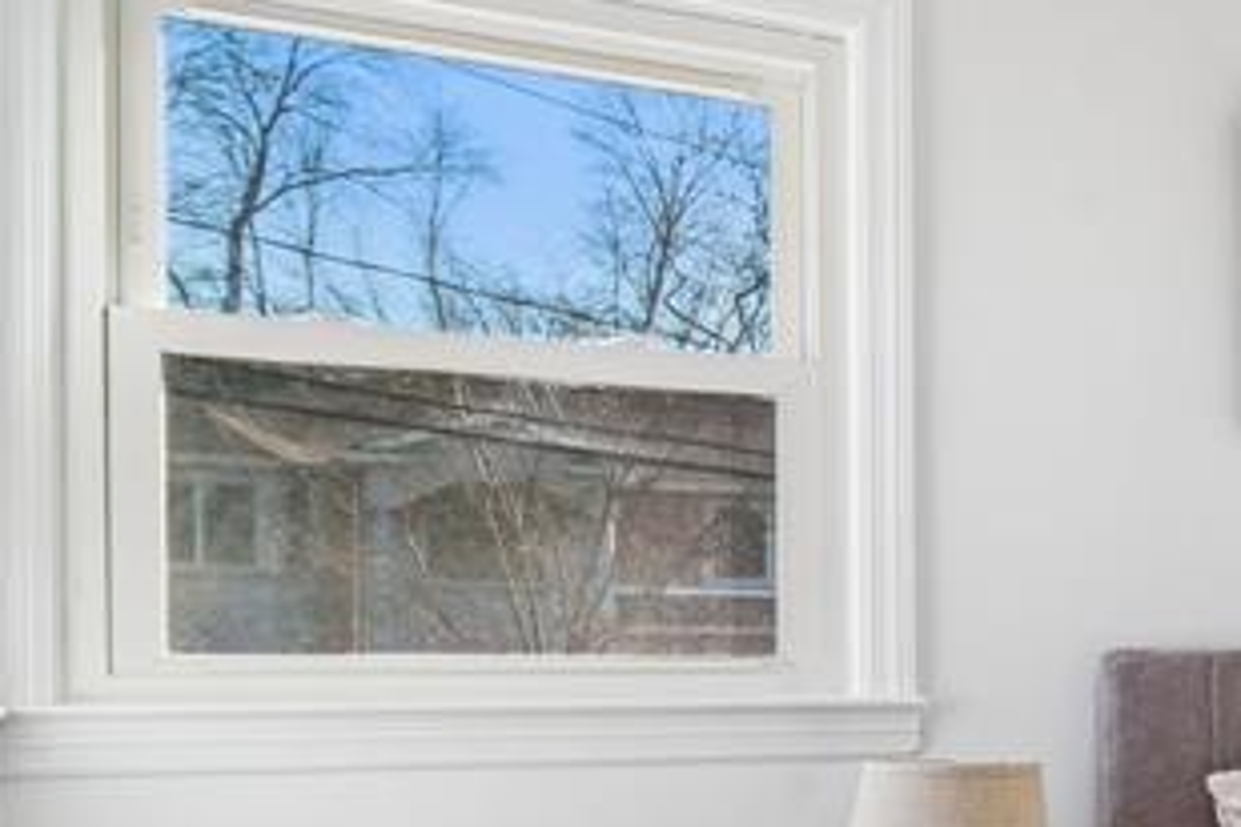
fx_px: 1827
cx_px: 2048
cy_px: 823
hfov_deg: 24.4
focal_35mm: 53
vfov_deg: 24.4
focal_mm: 16
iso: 500
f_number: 8
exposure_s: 1/320
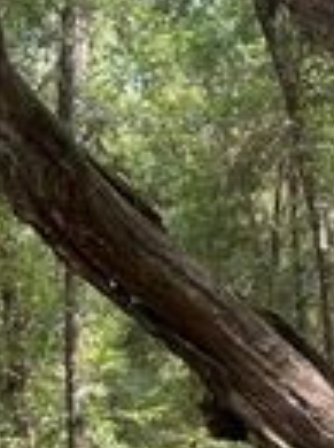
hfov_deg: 12.4
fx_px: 1484
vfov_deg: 17.0
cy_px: 358
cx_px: 432
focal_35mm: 115
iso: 40
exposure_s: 1/200
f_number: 1.5
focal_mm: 5.7
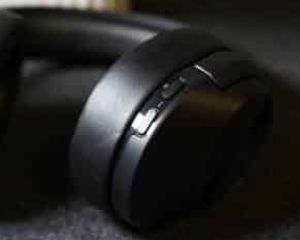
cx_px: 160
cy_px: 112
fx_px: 799
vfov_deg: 17.1
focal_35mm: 90
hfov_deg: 21.3
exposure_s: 1/80
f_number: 5.6
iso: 3200
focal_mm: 71
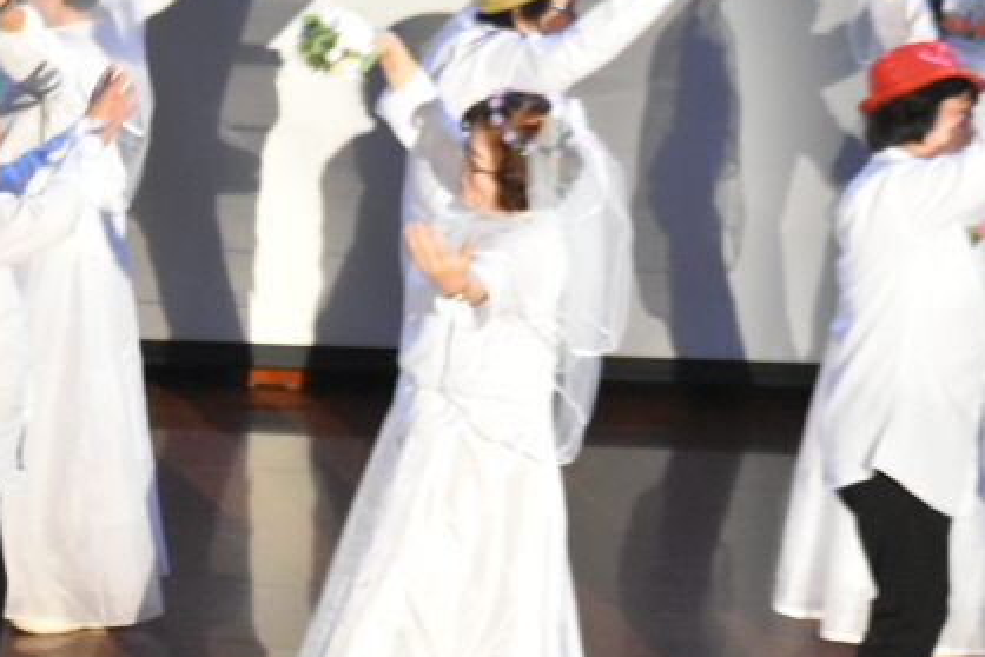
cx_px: 264
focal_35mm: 330
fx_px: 9032
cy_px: 304
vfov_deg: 4.2
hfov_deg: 6.2
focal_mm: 92
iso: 5000
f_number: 4.8
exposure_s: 1/60
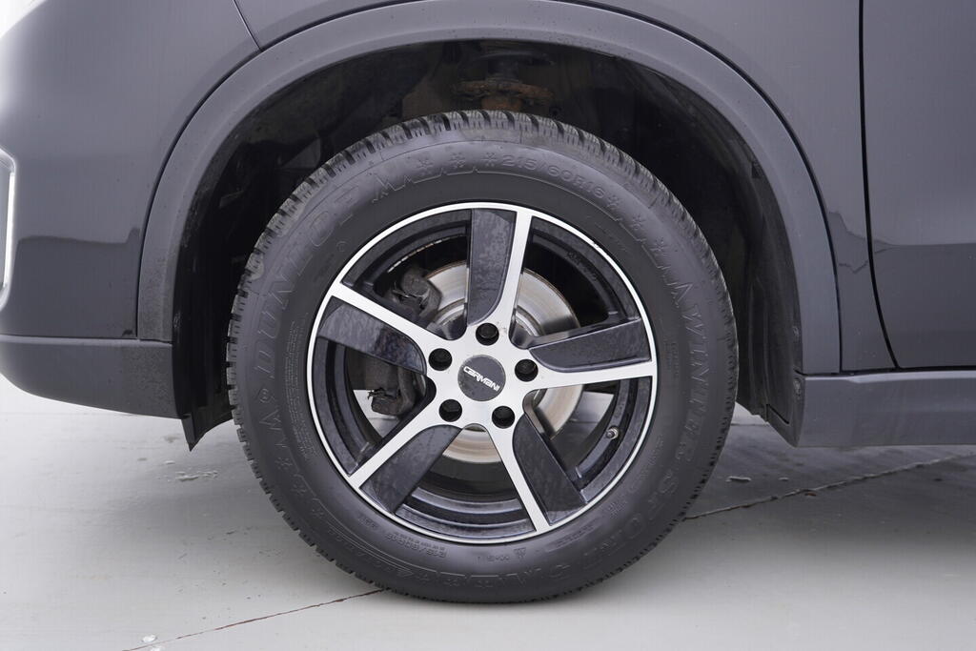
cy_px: 326
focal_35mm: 36
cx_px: 488
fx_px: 976
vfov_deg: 36.9
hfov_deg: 53.1
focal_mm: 24
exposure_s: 1/40
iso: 125
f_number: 2.8
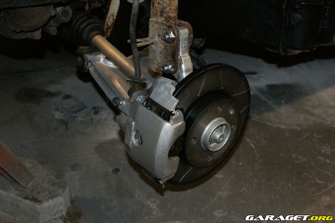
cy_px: 112
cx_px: 168
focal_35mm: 45
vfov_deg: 29.8
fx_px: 419
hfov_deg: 43.6
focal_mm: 30
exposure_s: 1/60
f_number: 5.6
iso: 400
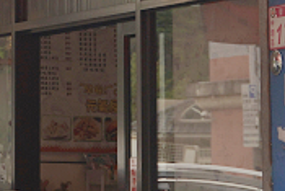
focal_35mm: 226
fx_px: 1791
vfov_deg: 6.0
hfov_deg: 8.8
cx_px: -212
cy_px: -100
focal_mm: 33
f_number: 4
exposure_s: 1/200
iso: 100
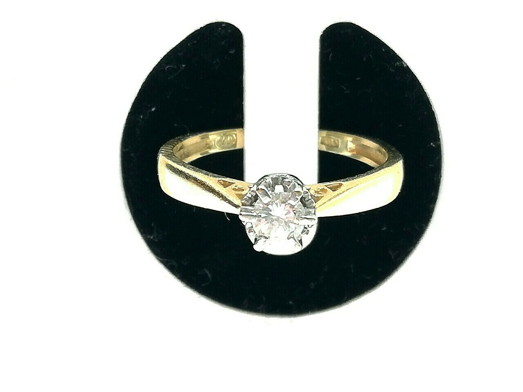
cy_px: 196
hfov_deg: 19.8
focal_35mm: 99
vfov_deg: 14.9
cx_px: 262
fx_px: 1496
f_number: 2.2
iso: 160
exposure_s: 1/50
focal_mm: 3.81
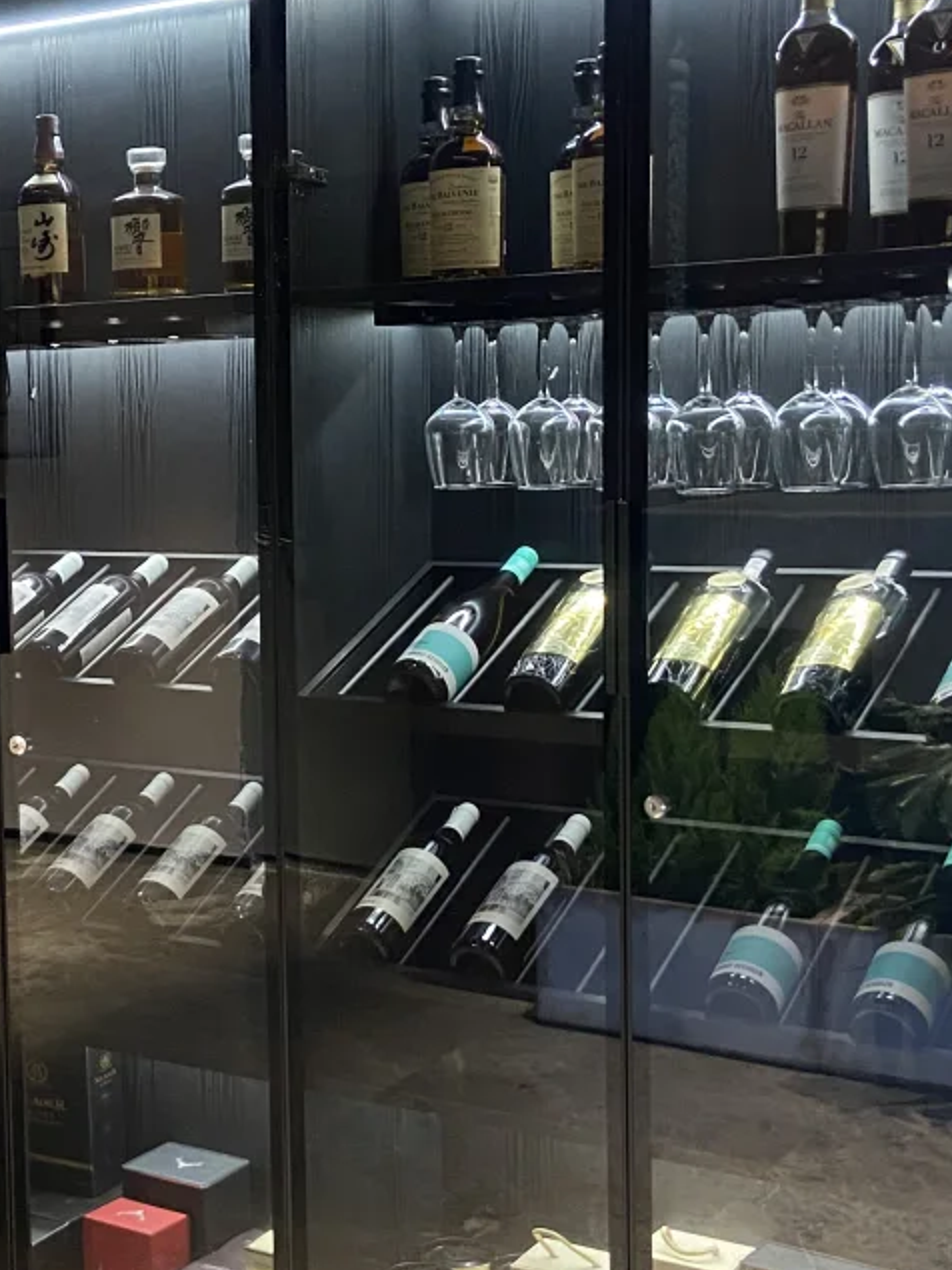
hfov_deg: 24.3
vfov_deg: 32.7
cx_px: 136
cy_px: 596
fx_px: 2164
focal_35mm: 59
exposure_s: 1/25
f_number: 1.8
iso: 500
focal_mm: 4.25
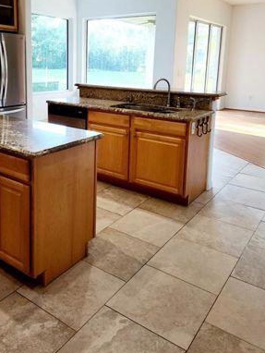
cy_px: 115
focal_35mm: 32
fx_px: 326
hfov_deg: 43.6
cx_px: 89
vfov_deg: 55.5
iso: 50
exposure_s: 1/60.2
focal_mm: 5.4
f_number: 1.8
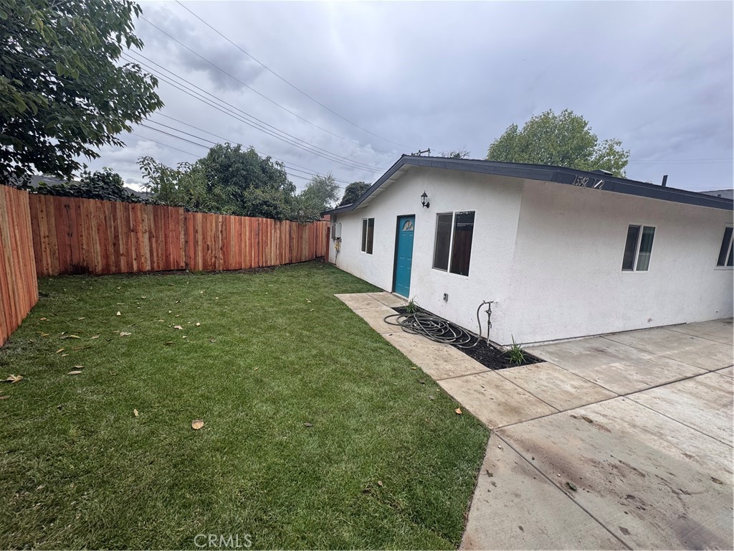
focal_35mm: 14
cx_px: 367
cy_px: 276
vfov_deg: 85.7
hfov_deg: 102.1
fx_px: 297
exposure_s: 1/401
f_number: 2.2
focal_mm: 2.22
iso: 40
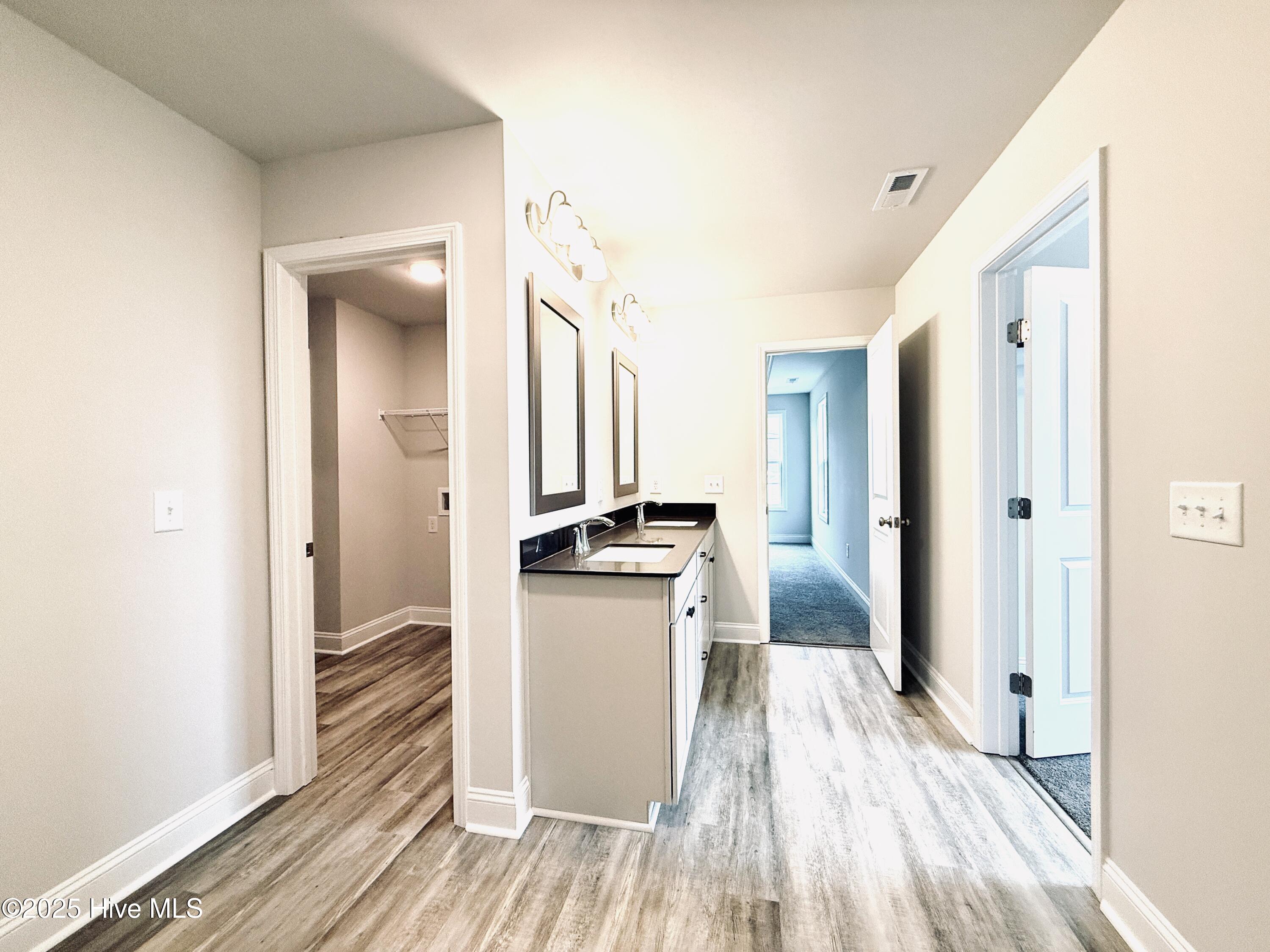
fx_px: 514
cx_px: 635
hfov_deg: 102.1
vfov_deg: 85.7
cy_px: 476
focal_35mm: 14
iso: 125
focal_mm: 2.22
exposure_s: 1/120
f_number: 2.2
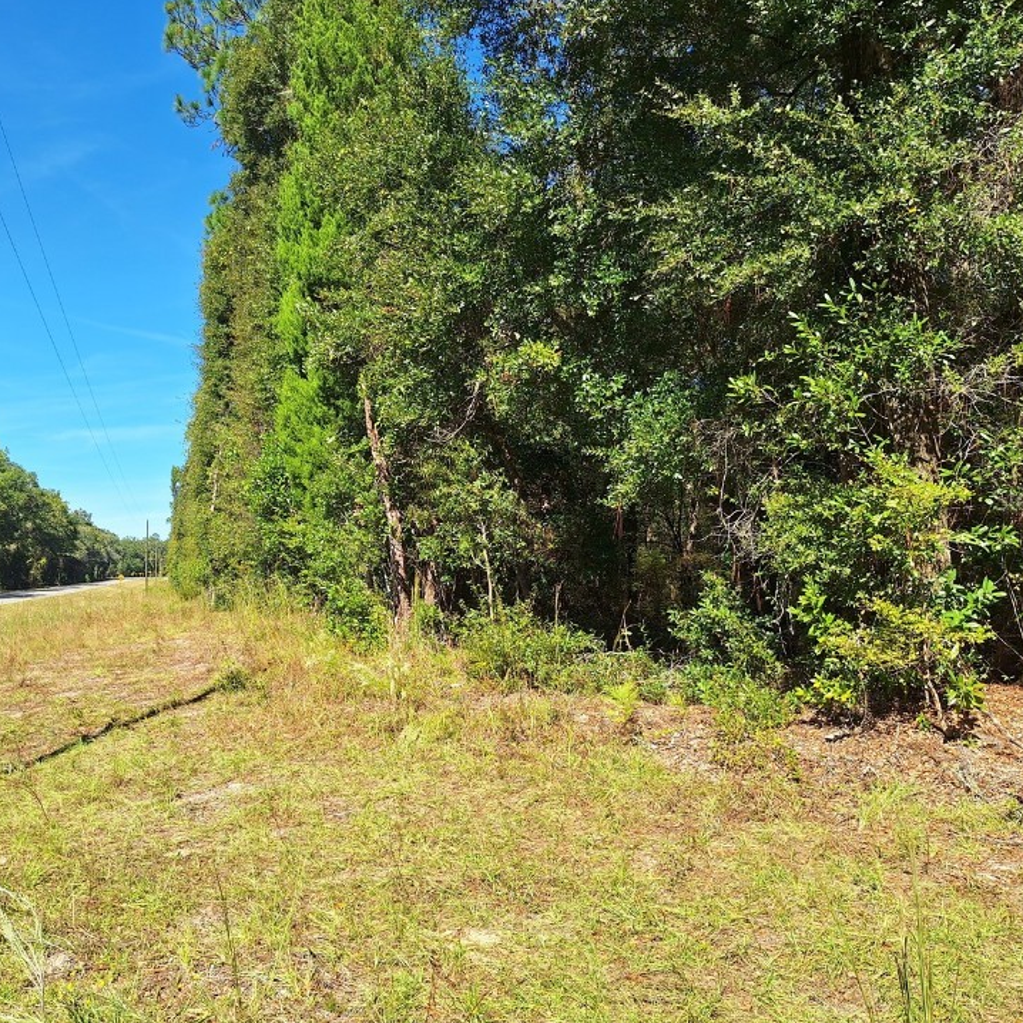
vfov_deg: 55.6
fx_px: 970
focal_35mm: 29
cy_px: 499
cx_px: 398
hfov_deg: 55.1
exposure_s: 1/1764
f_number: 1.8
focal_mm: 5.54
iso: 40
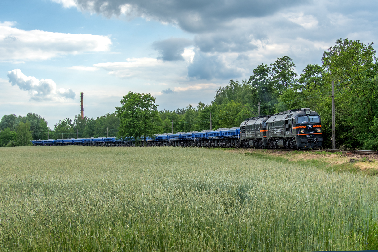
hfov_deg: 38.9
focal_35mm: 51
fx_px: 536
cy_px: 126
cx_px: 189
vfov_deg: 26.5
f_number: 8
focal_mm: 34
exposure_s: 1/400
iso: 200
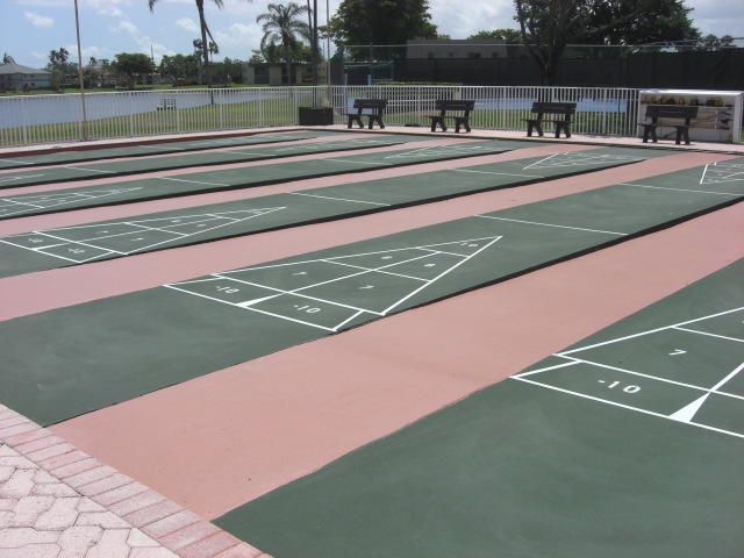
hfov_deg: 49.0
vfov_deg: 37.7
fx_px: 817
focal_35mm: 38
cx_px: 372
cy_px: 279
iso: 80
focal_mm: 7.9
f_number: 8
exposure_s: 1/320
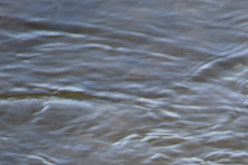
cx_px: 320
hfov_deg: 1.9
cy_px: 305
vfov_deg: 1.3
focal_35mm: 1085
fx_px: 7471
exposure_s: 1/500
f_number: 5.3
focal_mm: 195
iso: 400
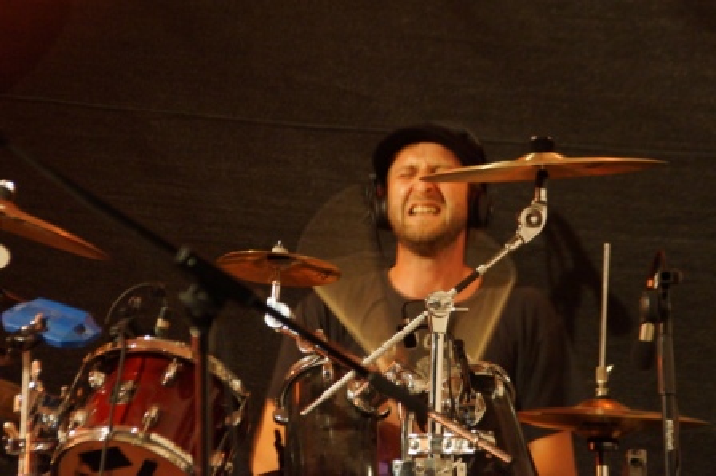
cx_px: 358
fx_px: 4472
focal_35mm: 225
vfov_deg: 6.1
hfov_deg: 9.2
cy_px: 238
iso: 3200
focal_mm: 150
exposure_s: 1/13
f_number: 6.3
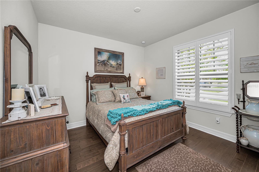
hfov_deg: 104.3
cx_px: 130
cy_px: 86
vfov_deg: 81.1
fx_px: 101
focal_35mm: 14
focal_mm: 14
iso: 250
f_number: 6.3
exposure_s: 1/80
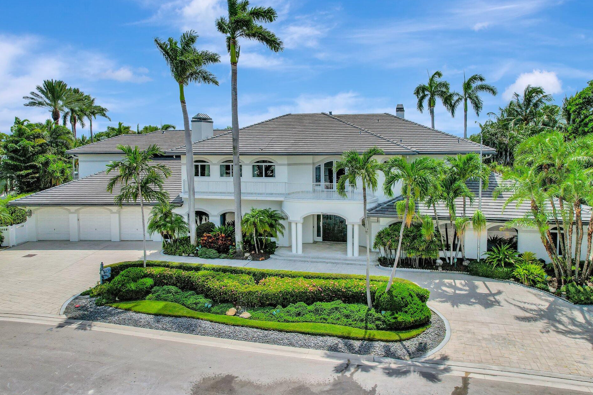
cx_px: 307
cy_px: 181
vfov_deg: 53.1
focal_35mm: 24
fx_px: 395
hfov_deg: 73.7
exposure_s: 1/4000
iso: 100
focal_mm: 8.38
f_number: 2.8
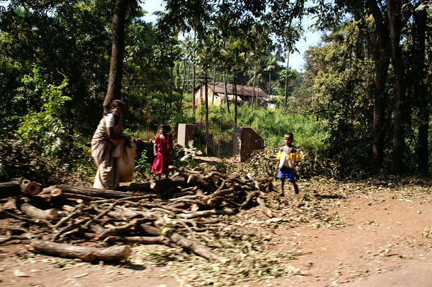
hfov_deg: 53.2
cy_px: 144
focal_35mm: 36
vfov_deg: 36.8
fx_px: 432
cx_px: 216
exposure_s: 1/400
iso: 100
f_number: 5
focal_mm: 24
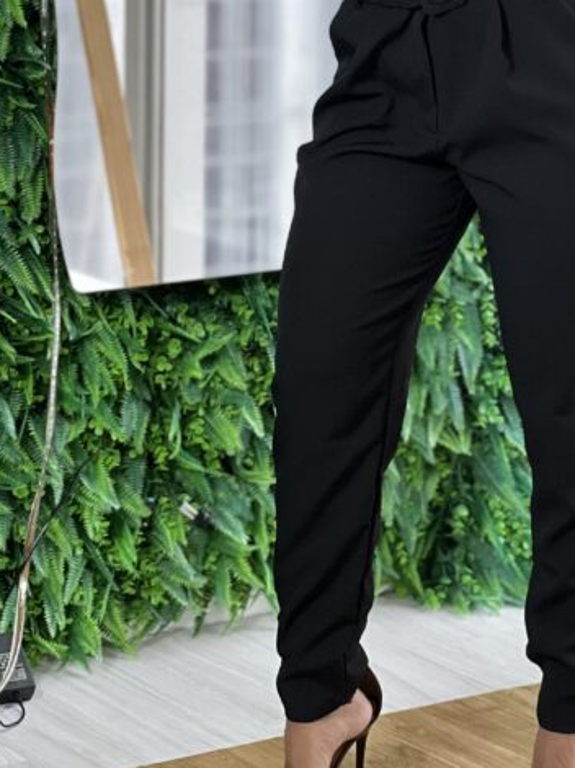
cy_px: 107
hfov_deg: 9.7
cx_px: 433
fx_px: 3392
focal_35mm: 153
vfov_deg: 12.8
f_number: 2.8
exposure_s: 1/120
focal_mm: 9
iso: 160
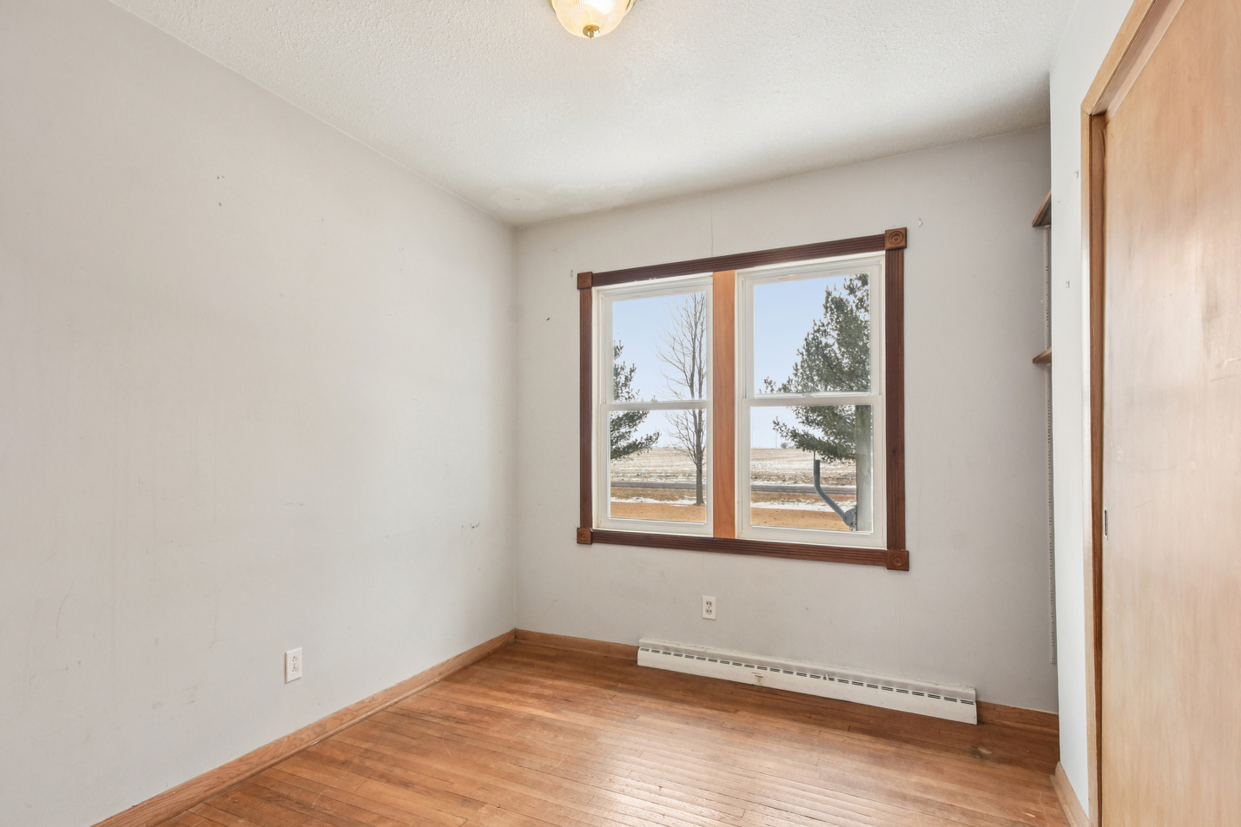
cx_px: 576
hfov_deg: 93.1
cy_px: 429
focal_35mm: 17
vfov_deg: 70.4
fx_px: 586
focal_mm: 10
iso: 400
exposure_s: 1/50
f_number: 8
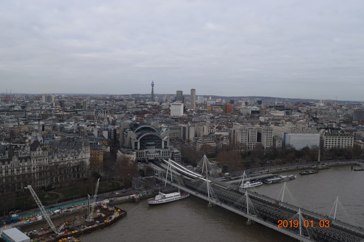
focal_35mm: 33
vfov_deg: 39.9
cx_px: 182
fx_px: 334
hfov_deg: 57.2
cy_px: 121
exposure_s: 1/250
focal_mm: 22
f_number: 8
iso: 400
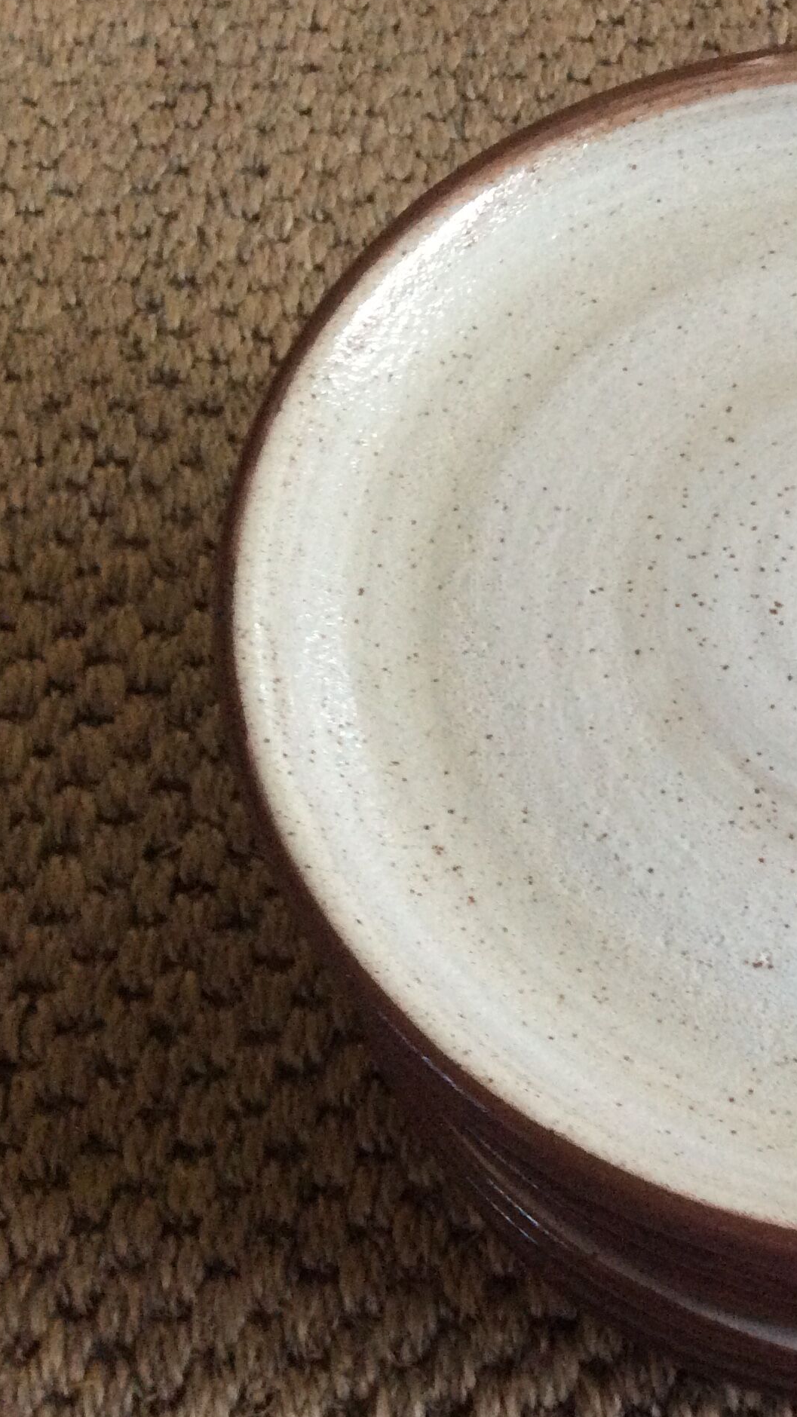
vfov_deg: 42.9
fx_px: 1804
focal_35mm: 48
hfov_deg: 23.9
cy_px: 706
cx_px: 793
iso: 200
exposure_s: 1/25
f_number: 2.4
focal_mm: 3.3
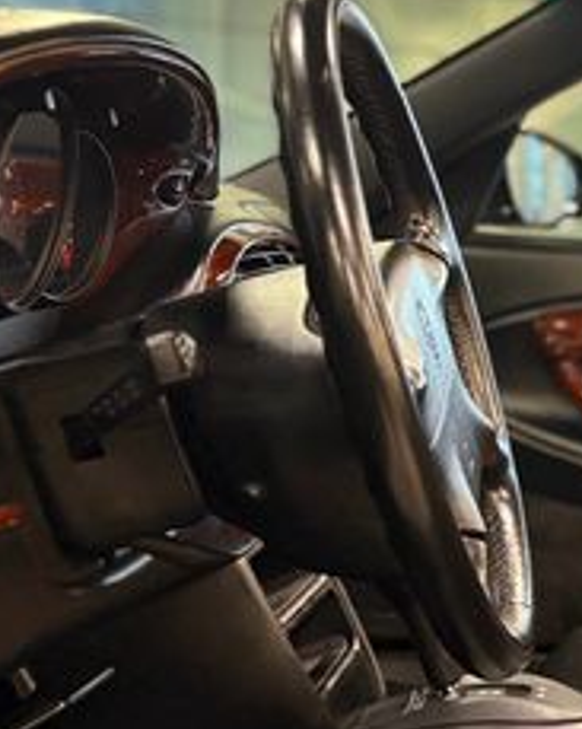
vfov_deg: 26.6
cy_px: 490
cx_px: 980
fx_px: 1530
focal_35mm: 71
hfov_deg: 18.1
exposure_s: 1/60
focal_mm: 5.96
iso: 250
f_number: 1.6
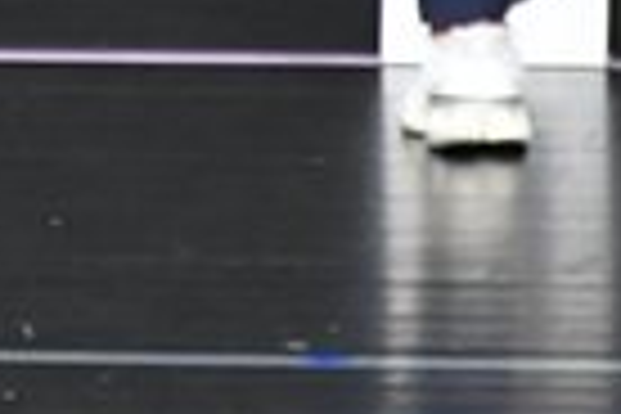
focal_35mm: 1939
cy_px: -162
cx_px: -776
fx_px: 33445
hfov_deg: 1.1
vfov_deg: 0.7
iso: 5000
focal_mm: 230
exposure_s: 1/400
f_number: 5.6
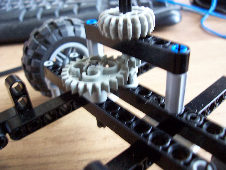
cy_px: 85
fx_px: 222
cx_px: 113
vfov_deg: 41.8
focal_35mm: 34
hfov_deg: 54.0
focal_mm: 5.6
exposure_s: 1/8
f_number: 2.7
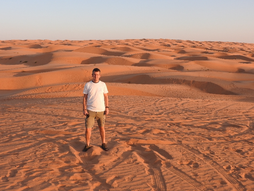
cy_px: 96
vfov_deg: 36.0
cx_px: 127
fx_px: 294
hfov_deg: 46.8
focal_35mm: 40
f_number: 3.8
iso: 100
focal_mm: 7.2
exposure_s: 1/400
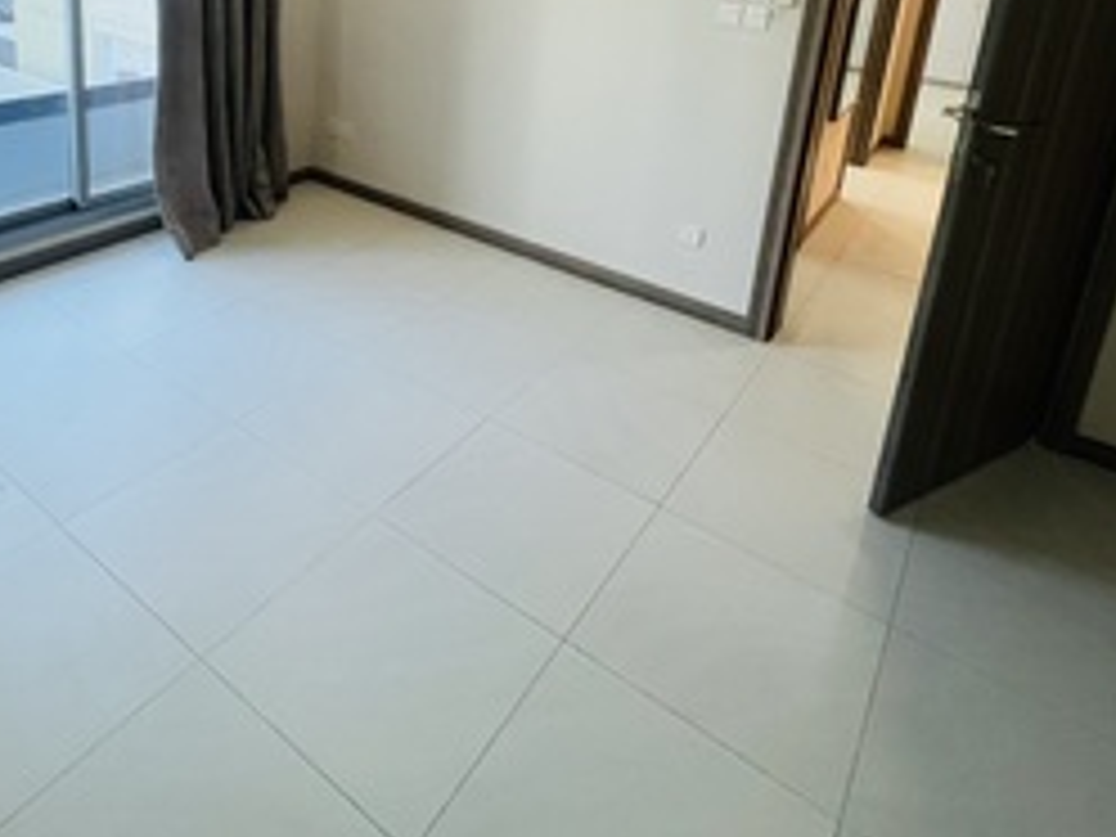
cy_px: 97
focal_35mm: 24
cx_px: 398
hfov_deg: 70.1
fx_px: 774
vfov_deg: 50.9
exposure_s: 1/91
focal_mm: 1.57
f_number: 1.8
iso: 250
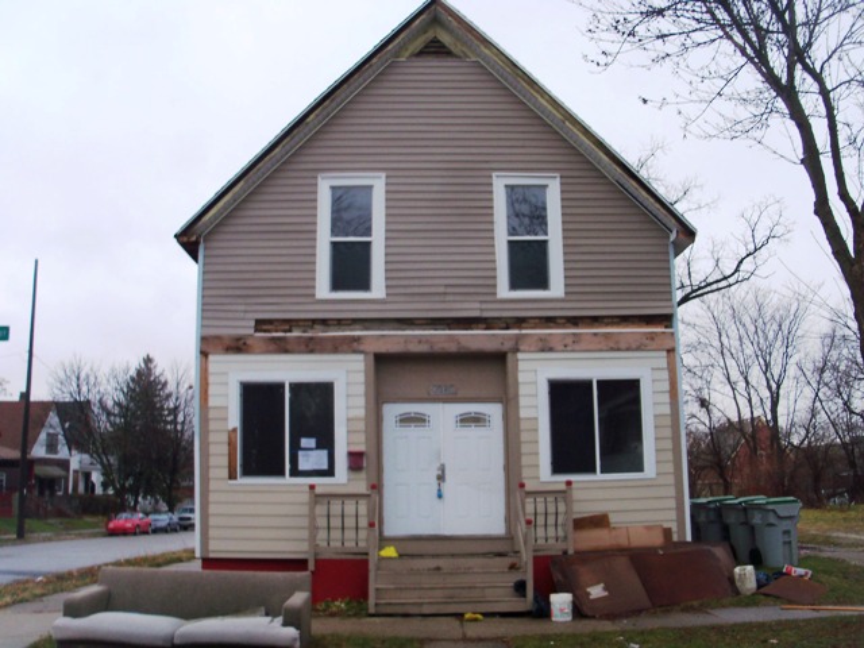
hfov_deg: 52.6
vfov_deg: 40.7
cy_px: 324
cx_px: 432
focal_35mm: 35
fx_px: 874
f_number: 3
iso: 80
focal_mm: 6.3
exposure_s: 1/30
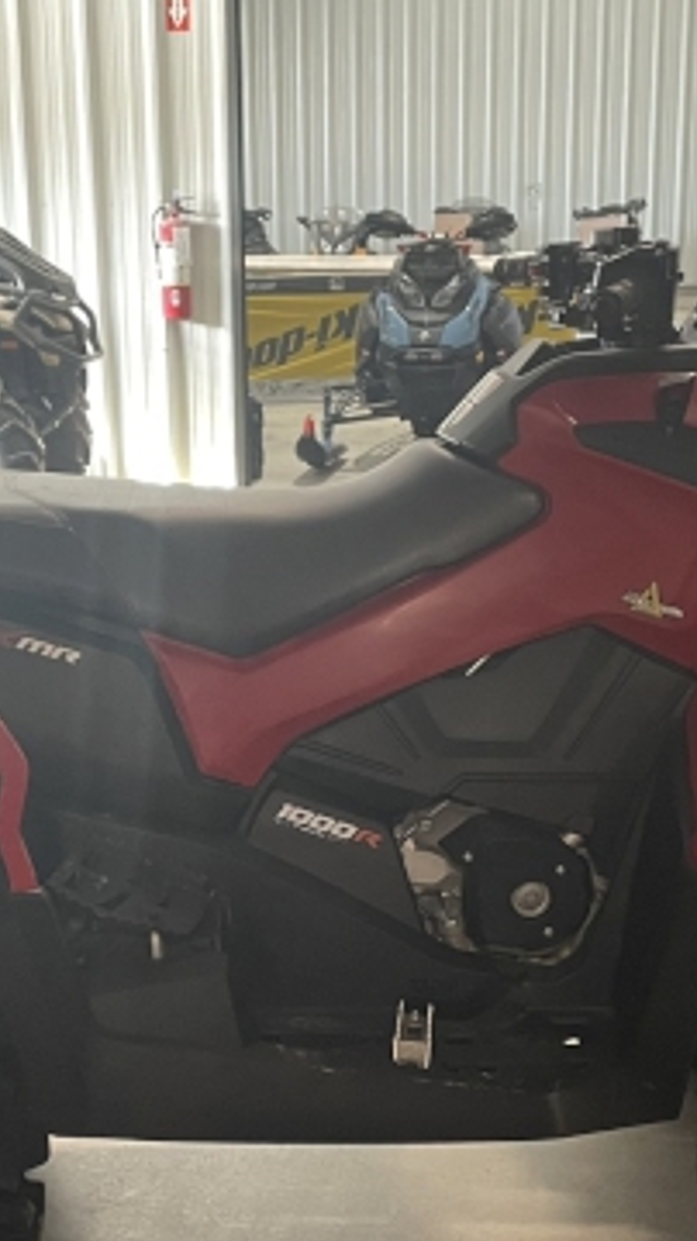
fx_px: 2074
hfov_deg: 19.1
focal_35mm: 63
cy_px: 841
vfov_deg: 33.0
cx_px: 345
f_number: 1.6
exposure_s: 1/60
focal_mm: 4.2
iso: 250
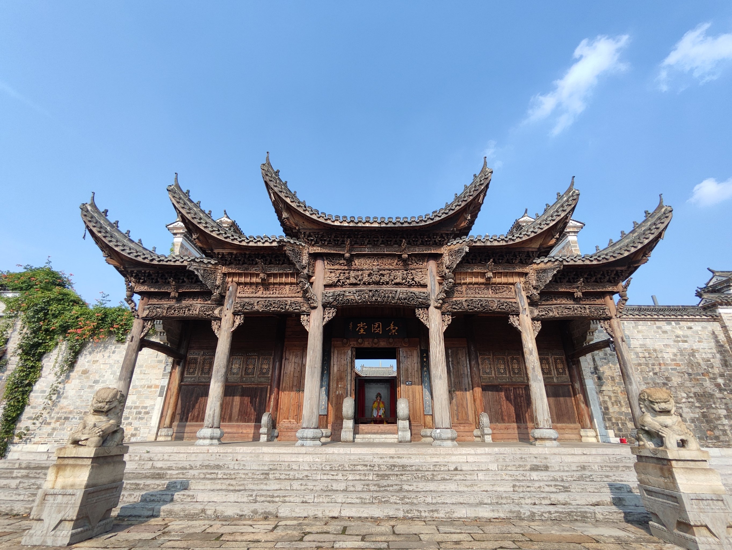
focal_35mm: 16
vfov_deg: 78.2
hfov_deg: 94.5
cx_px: 366
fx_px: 339
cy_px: 275
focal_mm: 1.65
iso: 50
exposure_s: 1/909
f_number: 2.2
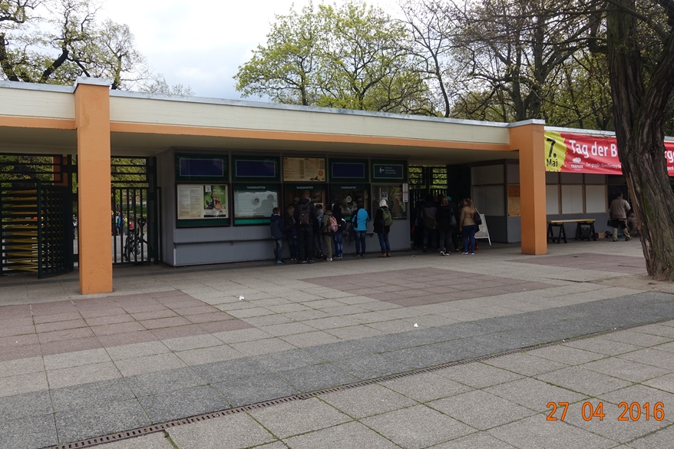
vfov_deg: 46.3
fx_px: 524
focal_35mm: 28
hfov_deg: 65.5
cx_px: 322
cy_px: 202
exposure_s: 1/200
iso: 125
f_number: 5.6
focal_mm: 8.8
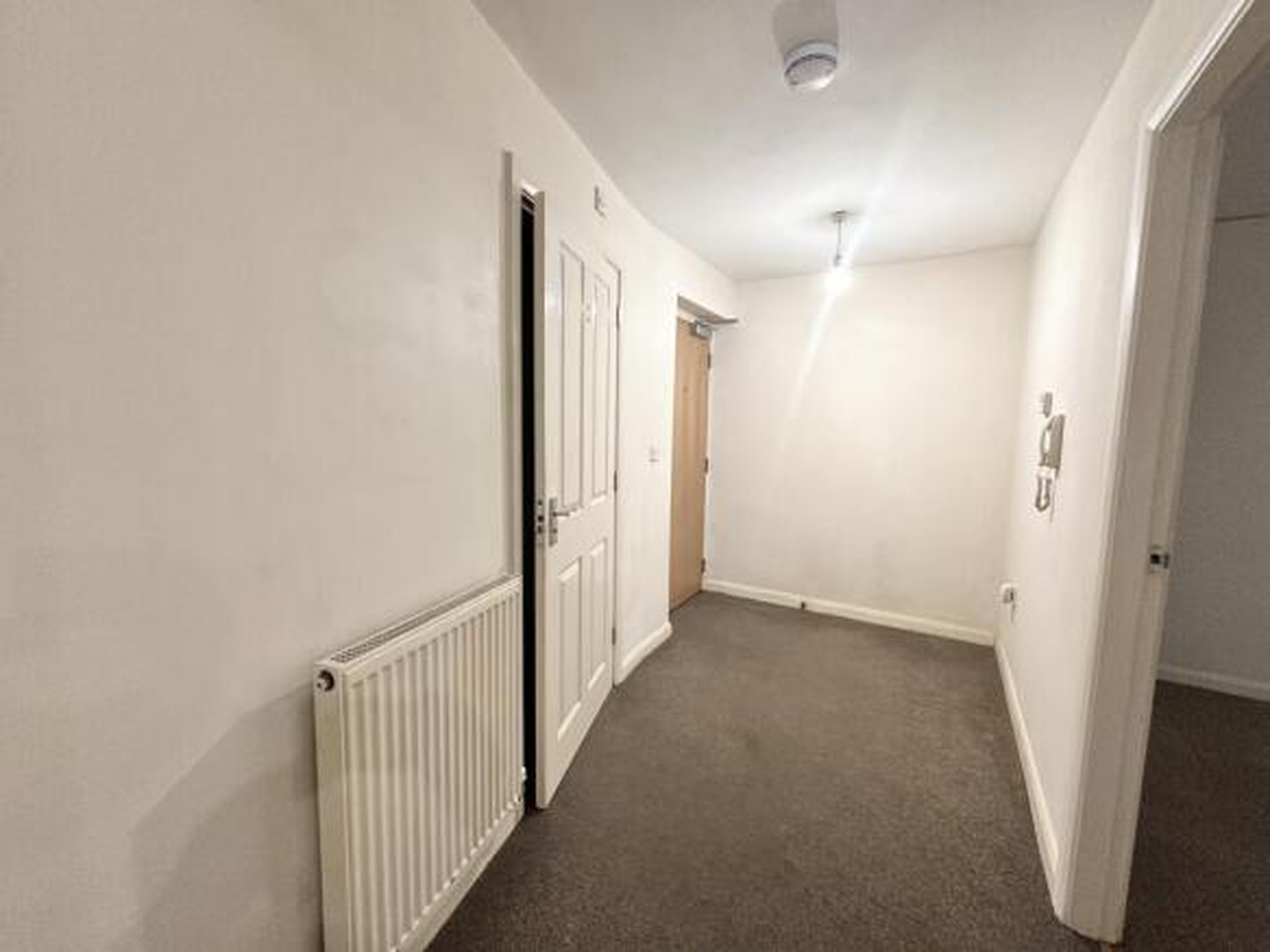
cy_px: 476
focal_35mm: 14
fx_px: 514
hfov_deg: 102.1
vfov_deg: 85.7
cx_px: 635
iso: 320
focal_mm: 2.22
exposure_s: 1/95
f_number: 2.2
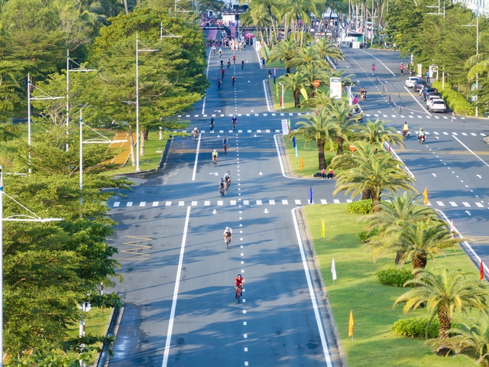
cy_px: 184
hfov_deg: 11.9
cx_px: 244
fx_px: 2345
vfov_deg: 8.9
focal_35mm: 166
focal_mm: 30.71
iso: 100
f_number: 3.4
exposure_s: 1/120
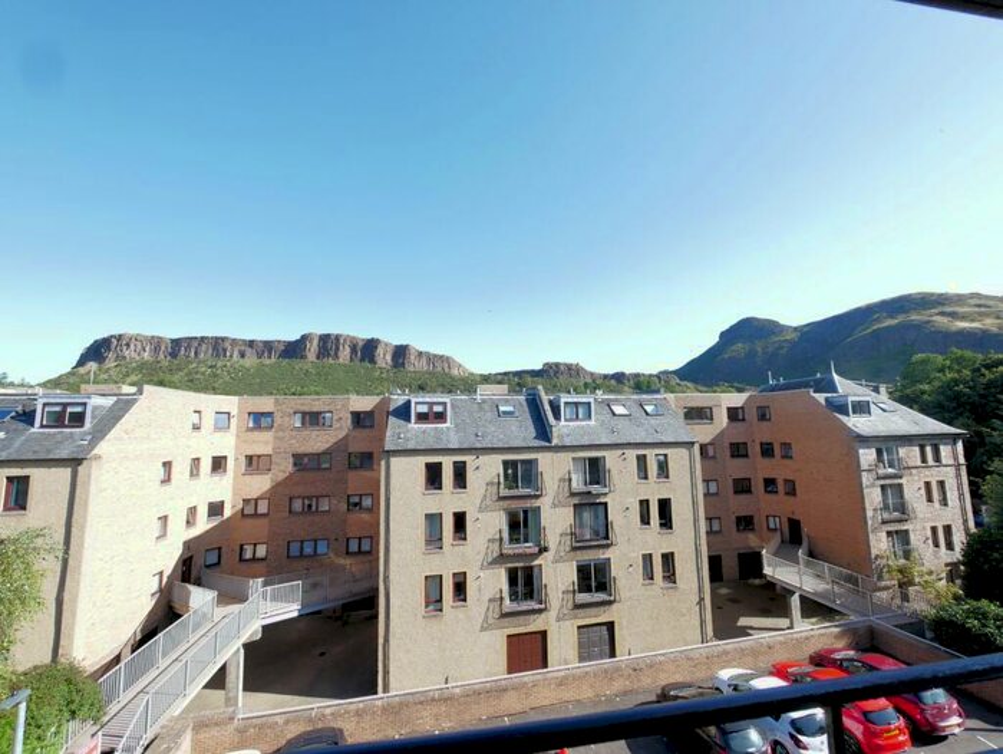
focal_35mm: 14
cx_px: 502
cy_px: 377
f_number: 5.6
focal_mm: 7
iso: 200
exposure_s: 1/200
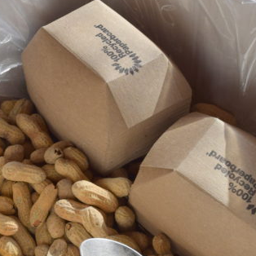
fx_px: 904
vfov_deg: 16.1
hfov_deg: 16.1
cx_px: 119
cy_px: 181
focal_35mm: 108
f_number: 8
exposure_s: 1/250
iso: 250
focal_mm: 26
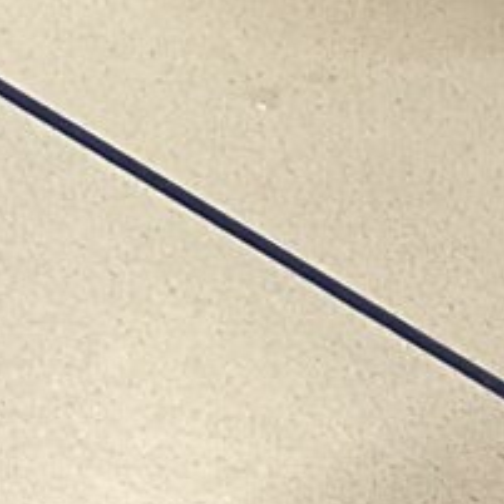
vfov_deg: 6.7
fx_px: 4299
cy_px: -63
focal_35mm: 261
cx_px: -55
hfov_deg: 6.7
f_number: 1.8
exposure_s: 1/50
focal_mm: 3
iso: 64
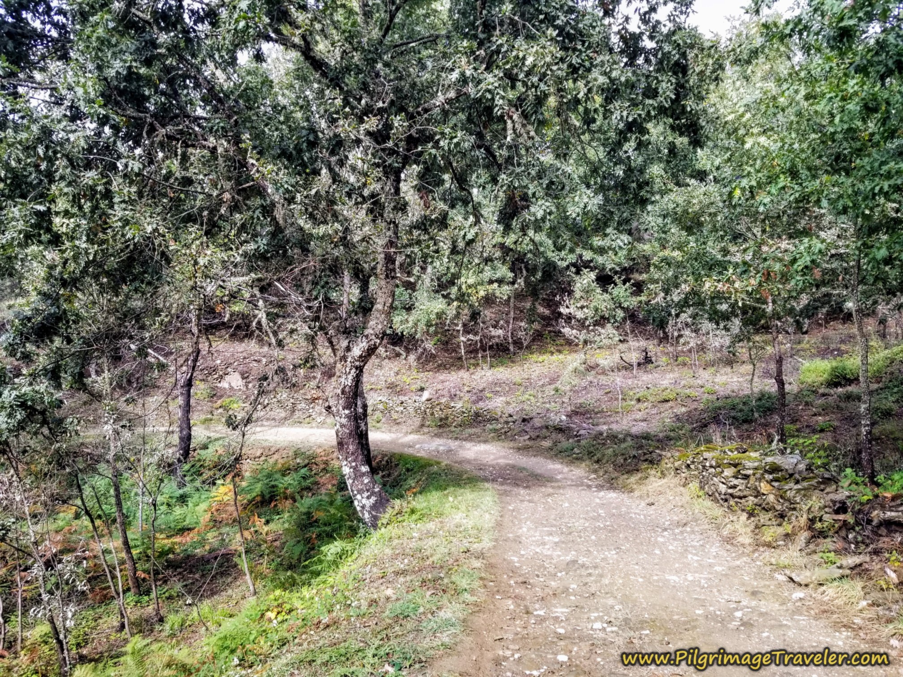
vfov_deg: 53.1
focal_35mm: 26
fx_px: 678
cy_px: 338
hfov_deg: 67.3
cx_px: 452
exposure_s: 1/410
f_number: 1.7
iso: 50
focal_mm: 4.3
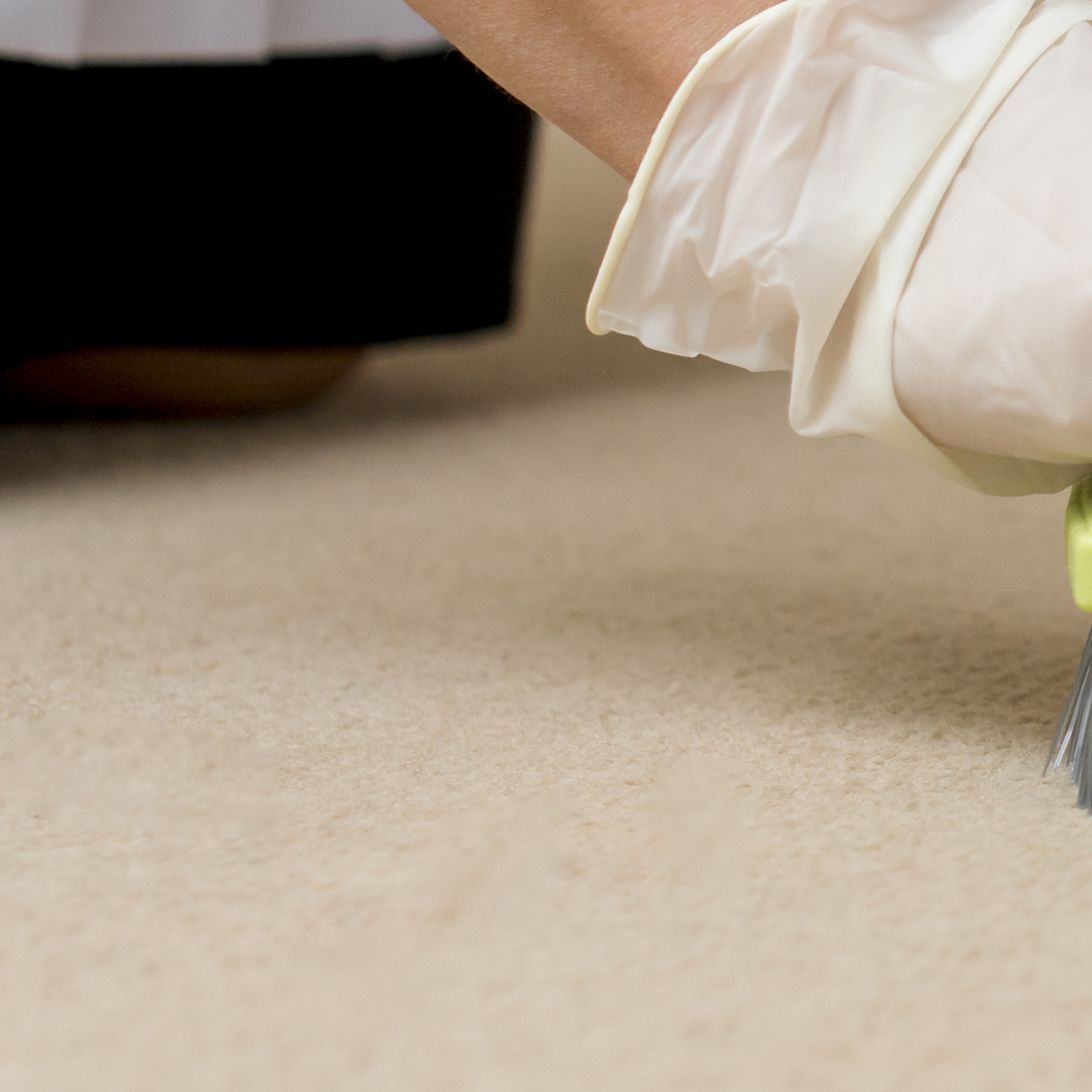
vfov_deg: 9.5
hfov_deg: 9.2
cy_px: -172
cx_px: 2055
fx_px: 6460
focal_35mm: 181
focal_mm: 50
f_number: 4
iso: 500
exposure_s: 1/160
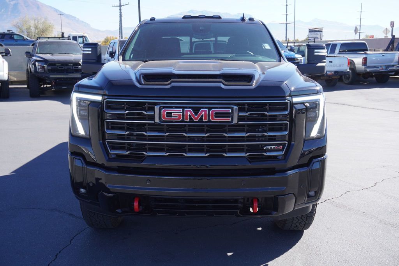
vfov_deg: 35.5
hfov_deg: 51.3
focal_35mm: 38
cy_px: 133
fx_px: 416
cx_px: 200
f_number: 6.3
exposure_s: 1/125
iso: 100
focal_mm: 25
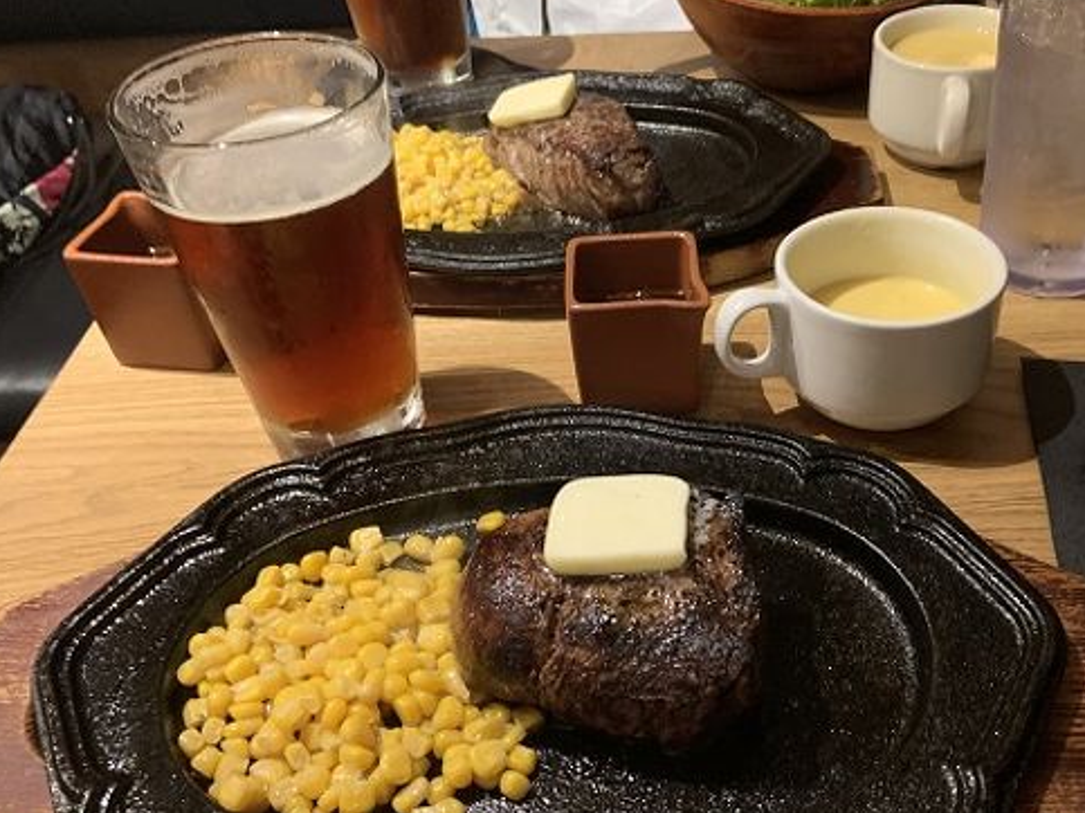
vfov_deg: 40.7
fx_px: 1097
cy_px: 419
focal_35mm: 35
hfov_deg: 52.0
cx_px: 683
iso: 400
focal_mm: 4.25
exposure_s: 1/30
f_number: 1.8
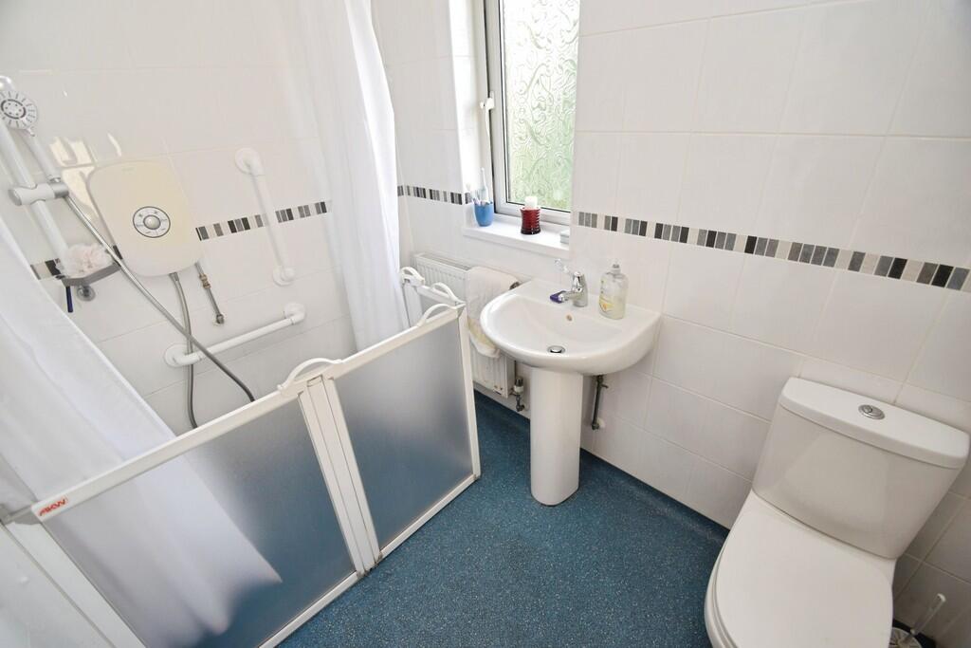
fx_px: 405
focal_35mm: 15
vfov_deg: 77.3
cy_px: 324
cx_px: 486
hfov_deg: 100.4
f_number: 5
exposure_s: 1/100
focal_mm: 10
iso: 400
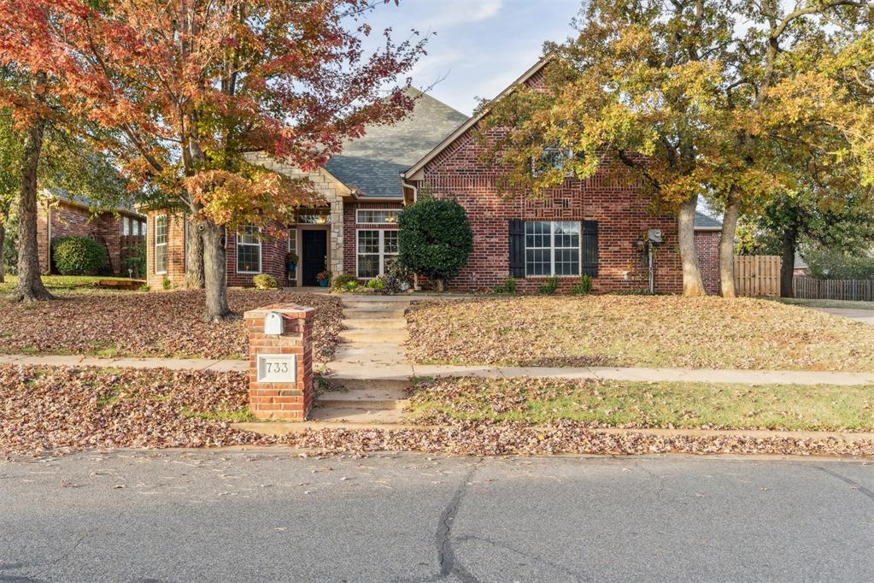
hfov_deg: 67.4
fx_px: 655
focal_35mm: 27
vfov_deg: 47.9
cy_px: 292
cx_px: 437
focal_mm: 18
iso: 125
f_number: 8
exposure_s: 1/200
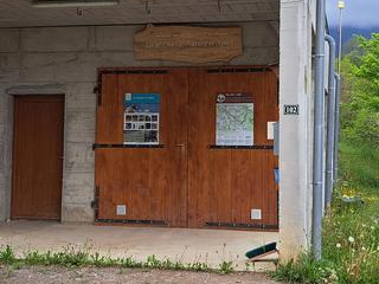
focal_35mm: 60
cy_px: 117
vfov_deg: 24.4
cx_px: 190
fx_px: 657
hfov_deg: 32.2
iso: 50
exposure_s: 1/528
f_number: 1.8
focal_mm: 5.23
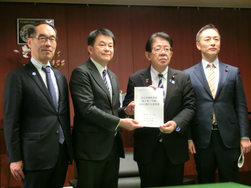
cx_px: 126
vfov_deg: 21.3
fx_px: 500
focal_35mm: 69
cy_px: 94
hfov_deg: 28.2
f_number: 4.8
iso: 800
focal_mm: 12.29
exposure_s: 1/50
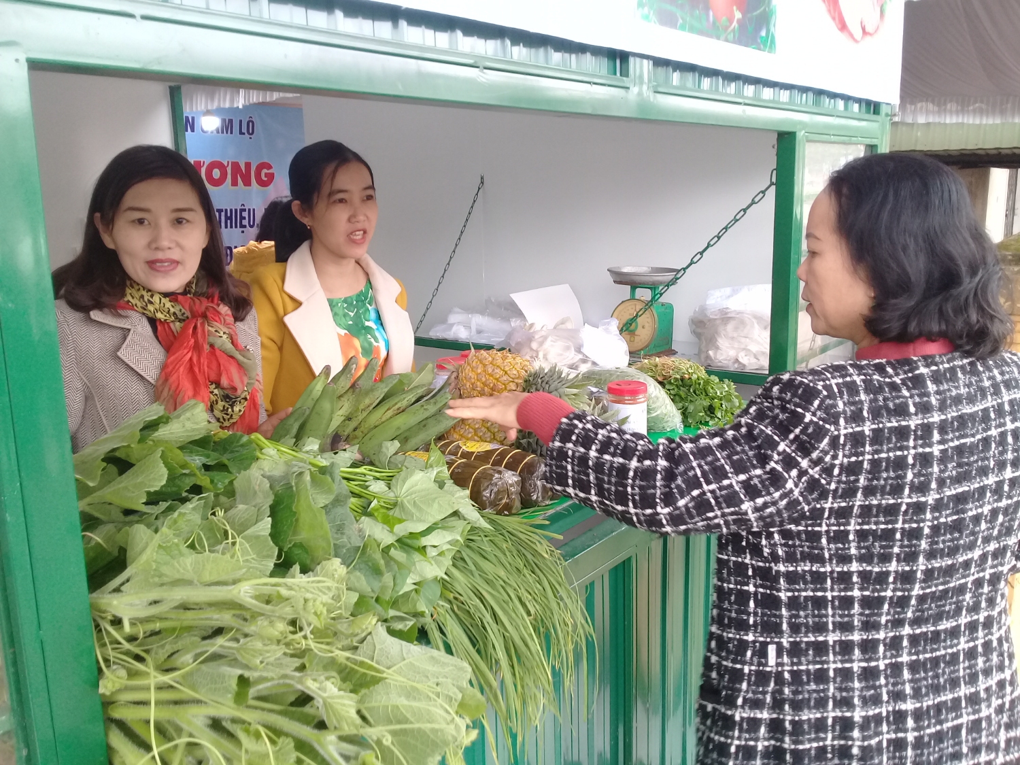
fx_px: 913
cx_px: 510
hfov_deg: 58.4
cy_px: 382
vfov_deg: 45.4
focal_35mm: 31
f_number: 2.2
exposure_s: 1/40
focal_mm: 3.3
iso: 80
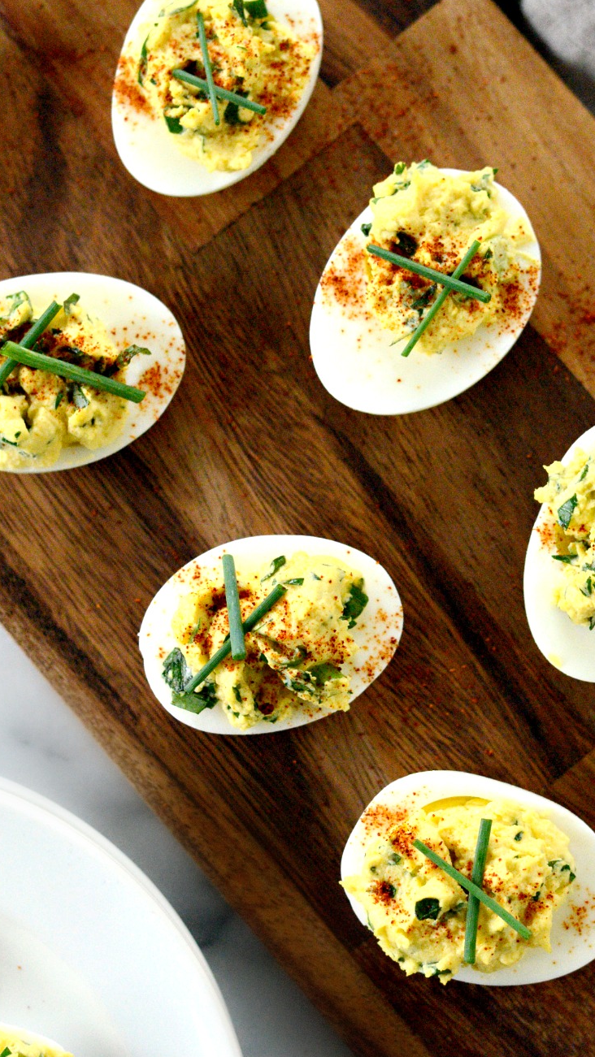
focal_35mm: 89
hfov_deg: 13.6
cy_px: 570
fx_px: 2496
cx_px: 369
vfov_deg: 23.9
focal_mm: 50
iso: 3200
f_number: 3.5
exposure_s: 1/800
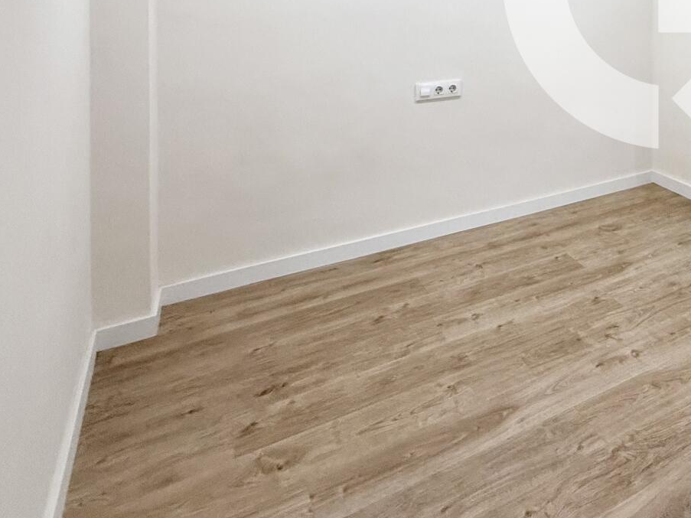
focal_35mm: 31
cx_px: 667
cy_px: -23
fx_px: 619
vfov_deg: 39.0
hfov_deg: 49.4
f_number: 2.2
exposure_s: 1/100
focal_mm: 2.22
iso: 200
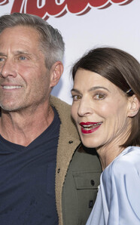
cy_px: 112
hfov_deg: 14.3
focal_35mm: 91
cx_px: 49
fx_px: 556
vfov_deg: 22.8
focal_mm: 59
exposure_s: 1/200
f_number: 5.6
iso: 400
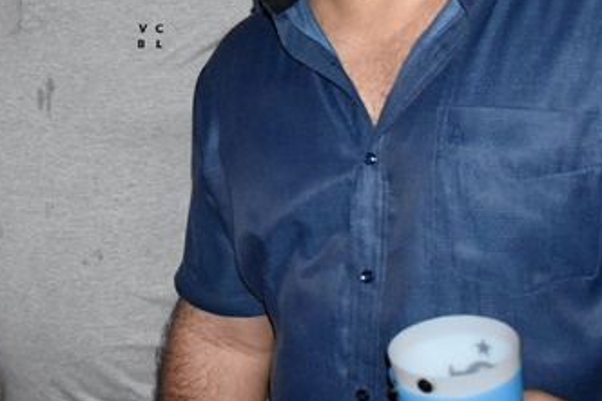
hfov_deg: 30.1
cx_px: 103
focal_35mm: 65
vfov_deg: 20.1
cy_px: -19
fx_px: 1086
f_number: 4.5
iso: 2500
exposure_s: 1/200
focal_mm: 18
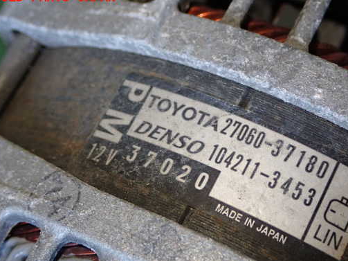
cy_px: 144
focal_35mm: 74
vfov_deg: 19.9
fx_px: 744
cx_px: 197
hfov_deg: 26.3
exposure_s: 1/60
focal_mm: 11.09
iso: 320
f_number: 3.6
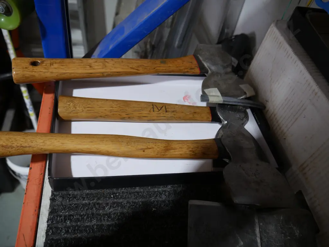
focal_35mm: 30
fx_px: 285
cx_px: 164
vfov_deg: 46.8
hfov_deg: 59.9
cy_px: 124
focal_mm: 15
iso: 400
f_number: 3.6
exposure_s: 1/60
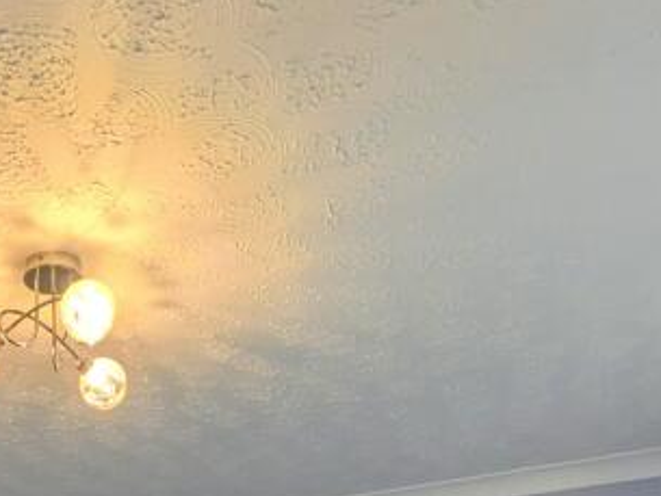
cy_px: 789
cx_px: 113
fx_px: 898
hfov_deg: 38.6
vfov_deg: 23.2
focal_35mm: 47
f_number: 2.2
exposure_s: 1/100
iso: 88
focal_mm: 1.83
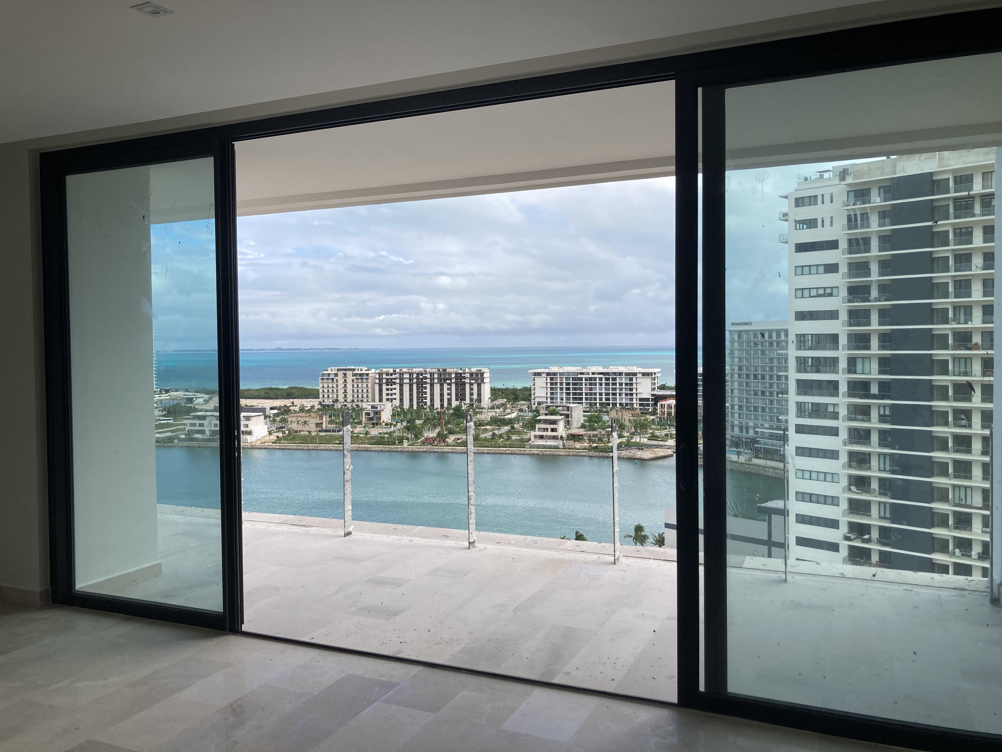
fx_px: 810
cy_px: 376
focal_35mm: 28
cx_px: 501
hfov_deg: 63.4
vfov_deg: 49.7
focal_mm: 3.99
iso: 20
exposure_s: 1/1799
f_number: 1.8
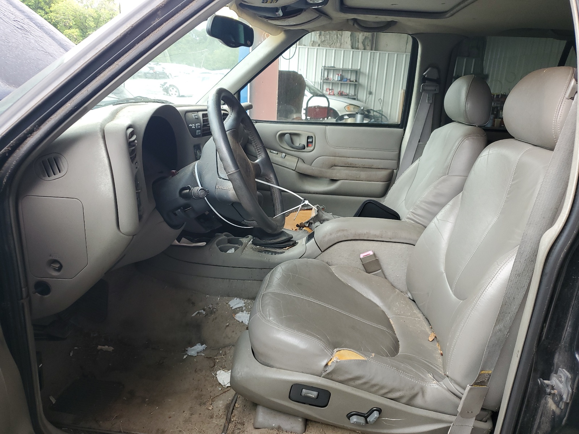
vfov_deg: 53.1
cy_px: 217
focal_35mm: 26
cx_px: 290
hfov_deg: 67.3
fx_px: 435
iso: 58
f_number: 1.5
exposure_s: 1/120
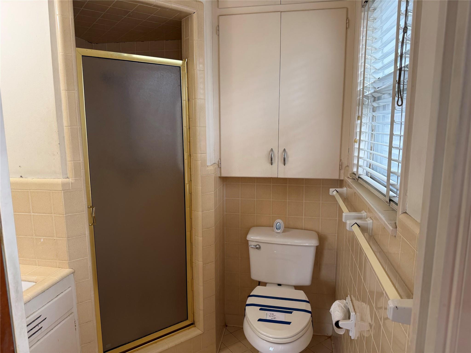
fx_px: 327
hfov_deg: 71.6
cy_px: 176
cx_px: 236
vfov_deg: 56.8
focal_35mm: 24
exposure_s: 1/120
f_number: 1.78
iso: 160
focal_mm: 6.76
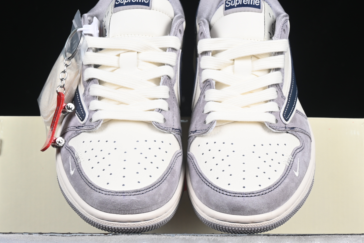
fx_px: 1082
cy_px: 126
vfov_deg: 12.8
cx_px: 183
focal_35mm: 107
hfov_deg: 19.1
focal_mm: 50
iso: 160
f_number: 8
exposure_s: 1/80
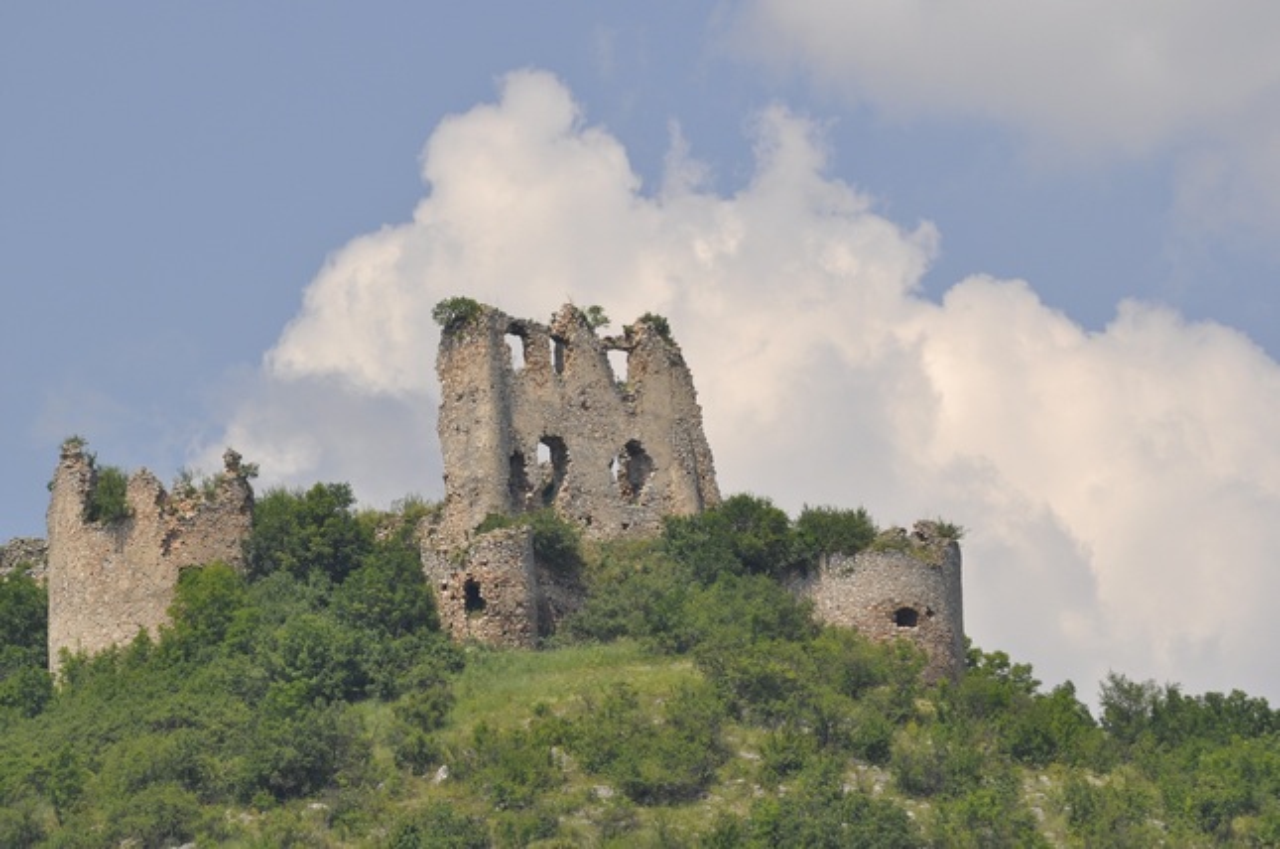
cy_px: 424
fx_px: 15976
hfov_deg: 4.6
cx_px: 640
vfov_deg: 3.0
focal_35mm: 450
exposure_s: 1/320
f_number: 8
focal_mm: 300
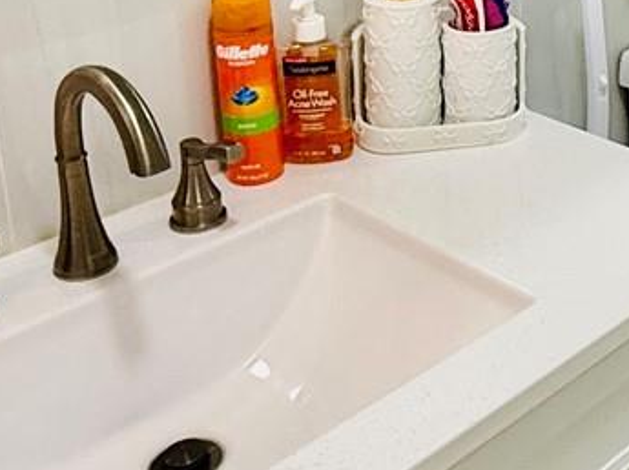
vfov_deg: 21.2
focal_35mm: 65
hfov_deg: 27.1
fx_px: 1180
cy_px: -69
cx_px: 707
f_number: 2.2
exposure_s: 1/120
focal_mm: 2.22
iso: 200
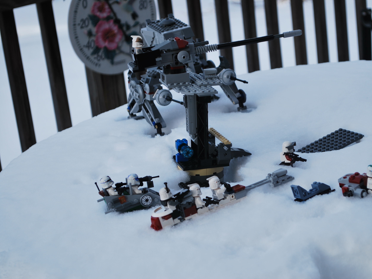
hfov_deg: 21.9
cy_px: 139
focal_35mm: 90
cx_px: 209
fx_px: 962
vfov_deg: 16.5
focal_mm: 55
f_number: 6.3
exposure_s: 1/160
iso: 100
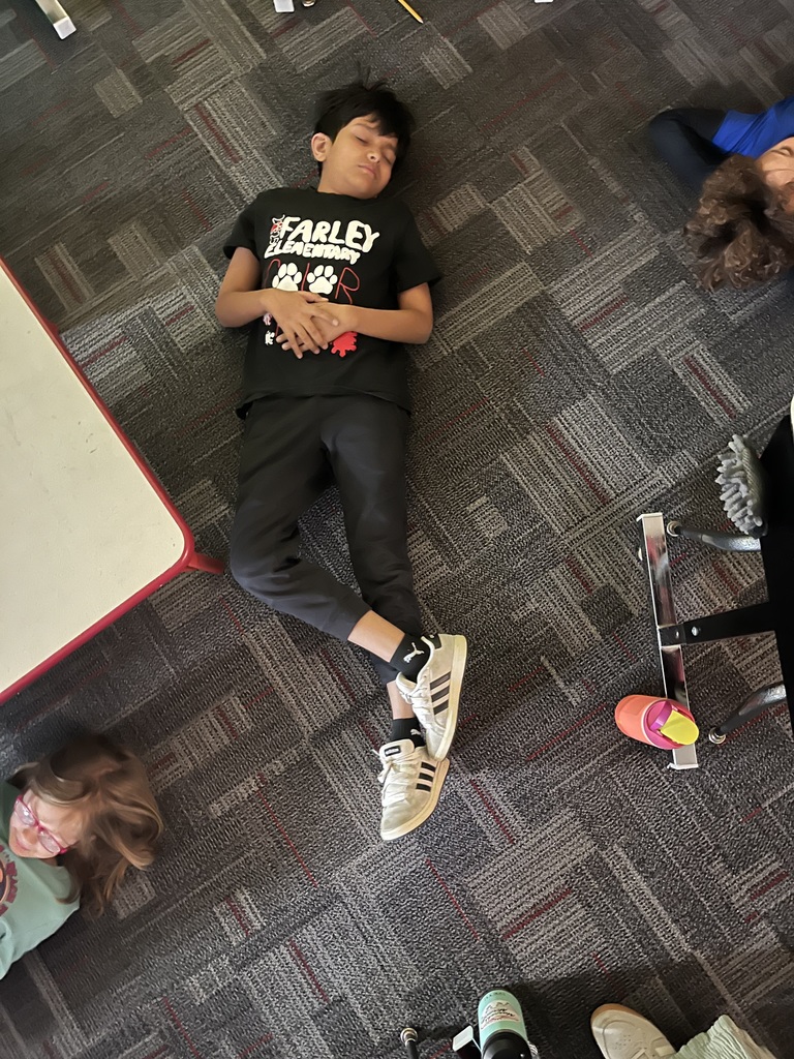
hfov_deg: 53.1
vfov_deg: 67.3
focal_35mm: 26
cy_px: 530
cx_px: 397
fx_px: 795
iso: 1250
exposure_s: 1/15
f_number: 1.6
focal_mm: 5.1
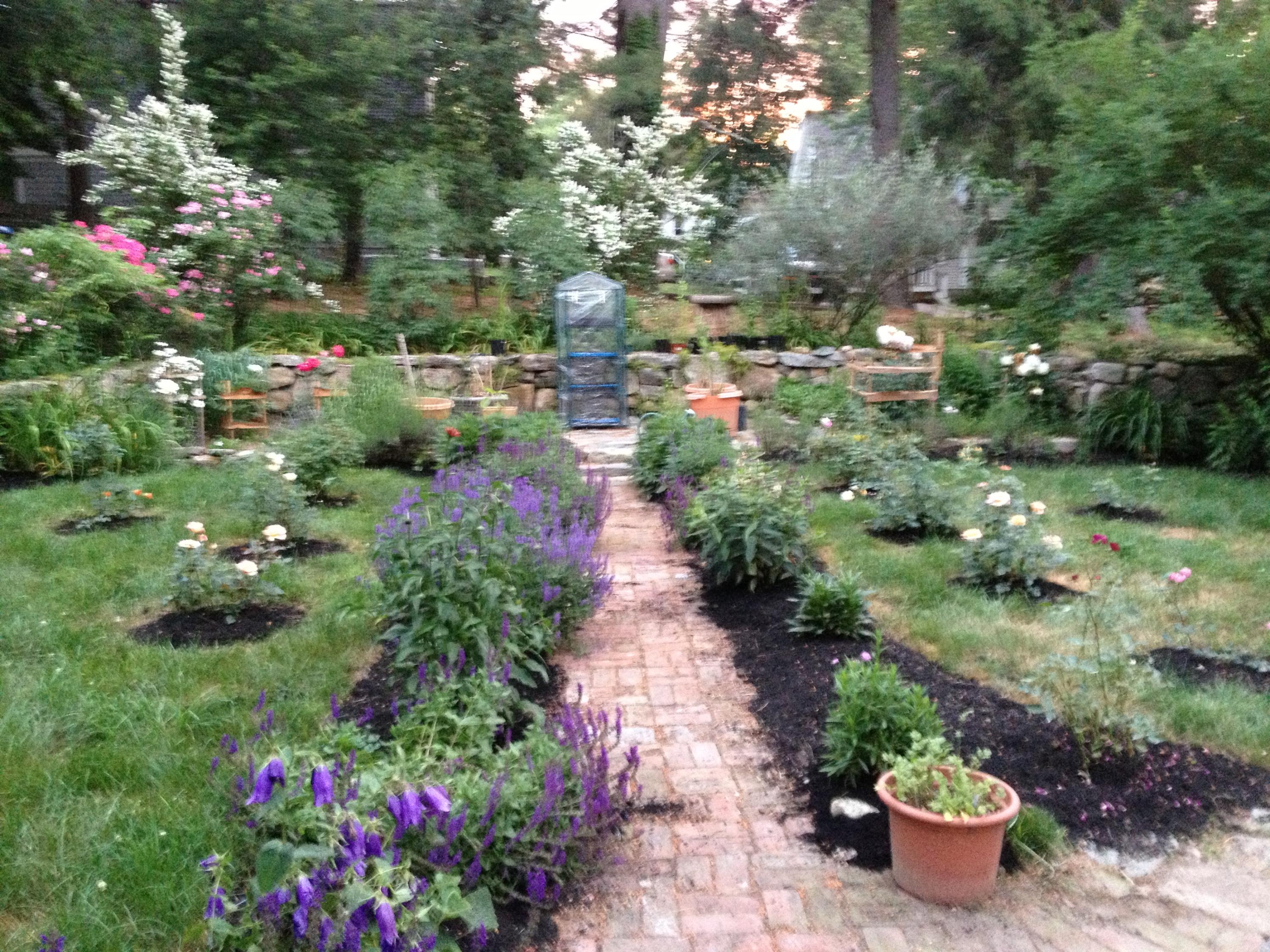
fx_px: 1284
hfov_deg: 52.6
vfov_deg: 40.7
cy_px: 476
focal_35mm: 35
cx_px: 635
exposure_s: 1/17
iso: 400
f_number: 2.4
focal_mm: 4.28
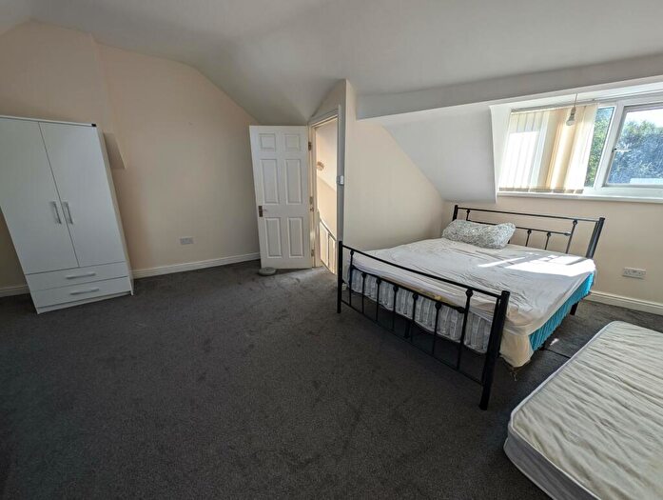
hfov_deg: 110.4
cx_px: 332
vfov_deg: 94.7
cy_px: 250
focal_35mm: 12
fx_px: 230
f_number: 1.95
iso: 48
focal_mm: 2.23
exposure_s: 1/448
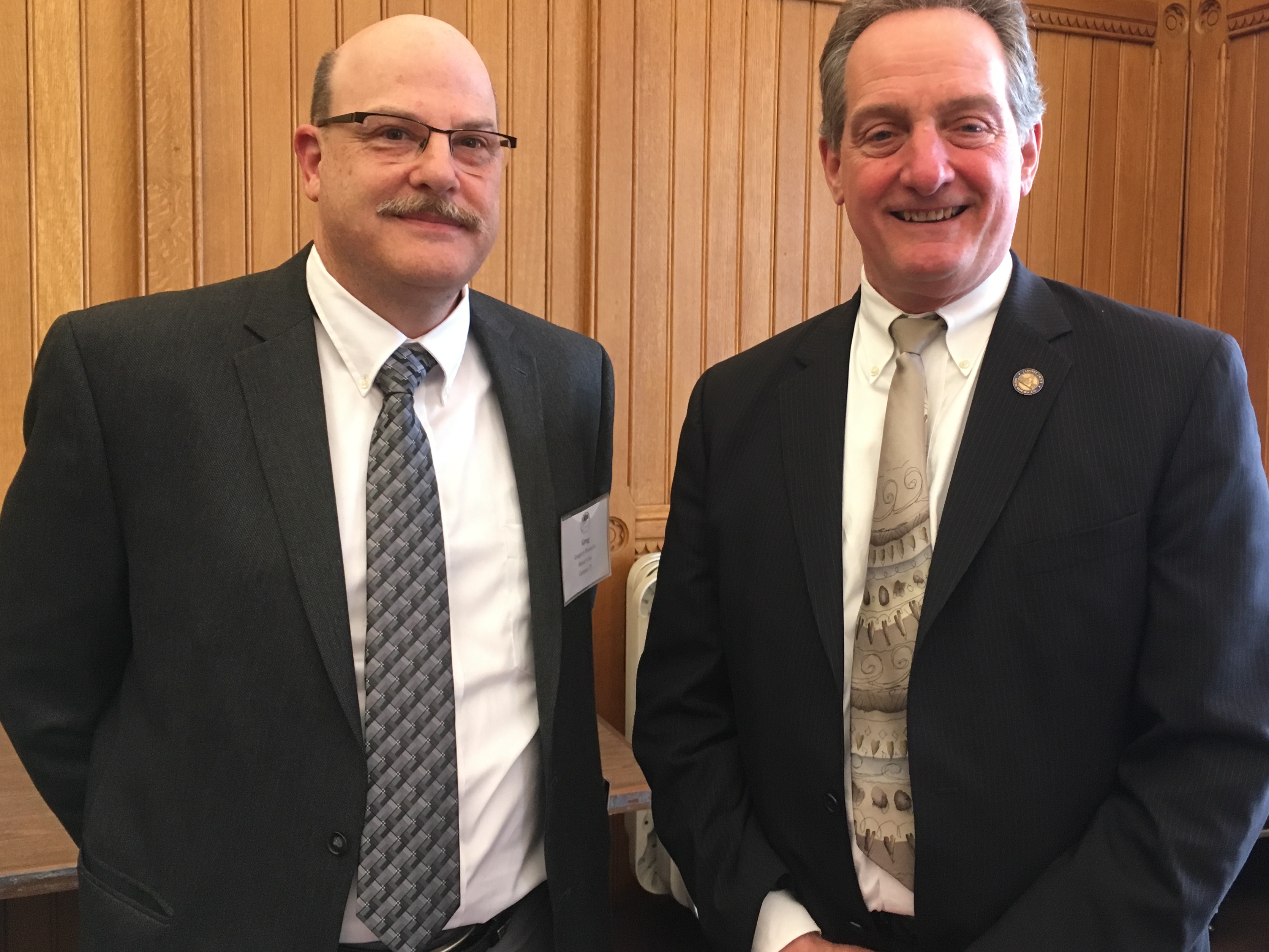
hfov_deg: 52.5
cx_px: 696
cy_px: 431
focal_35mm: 35
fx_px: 1283
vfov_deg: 40.7
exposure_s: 1/30
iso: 125
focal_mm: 4.15
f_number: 2.2
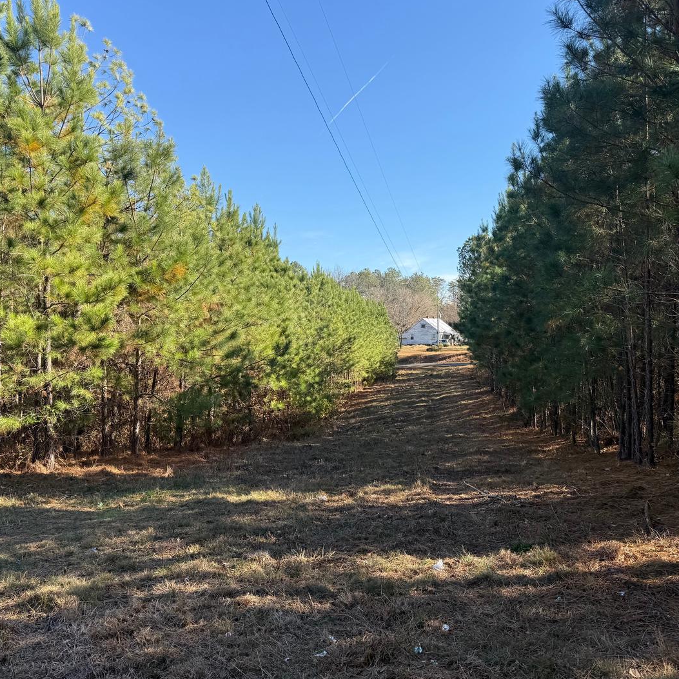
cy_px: 335
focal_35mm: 29
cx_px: 333
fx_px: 644
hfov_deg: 55.6
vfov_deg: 55.6
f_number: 1.78
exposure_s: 1/1812
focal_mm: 6.76
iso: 80
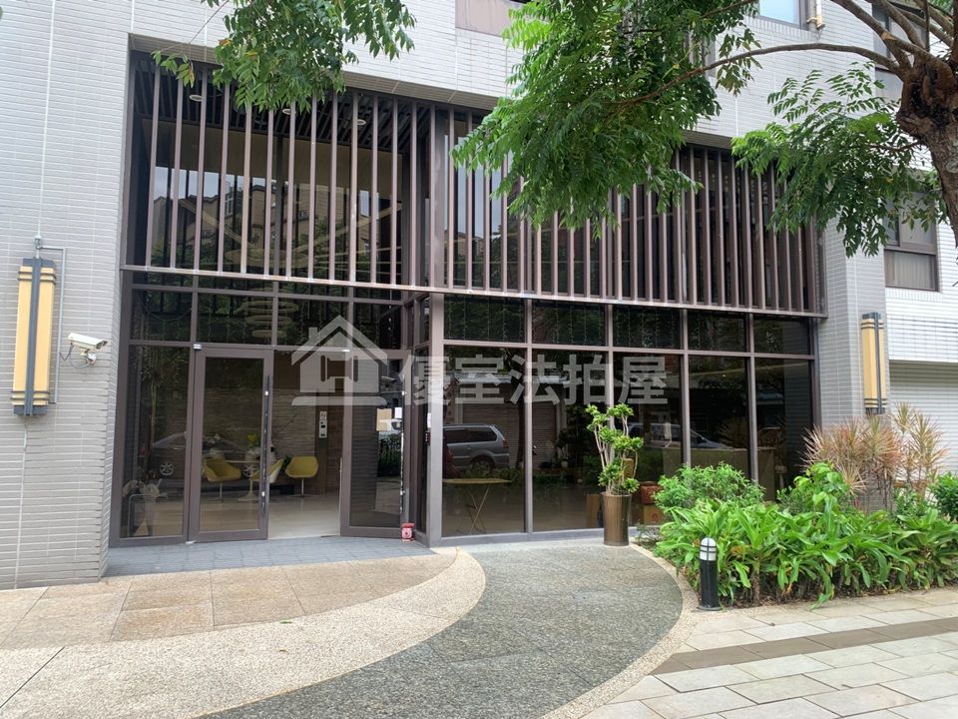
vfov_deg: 53.1
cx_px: 479
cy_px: 360
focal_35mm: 26
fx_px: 720
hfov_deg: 67.3
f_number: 1.8
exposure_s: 1/249
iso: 25
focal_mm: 4.25
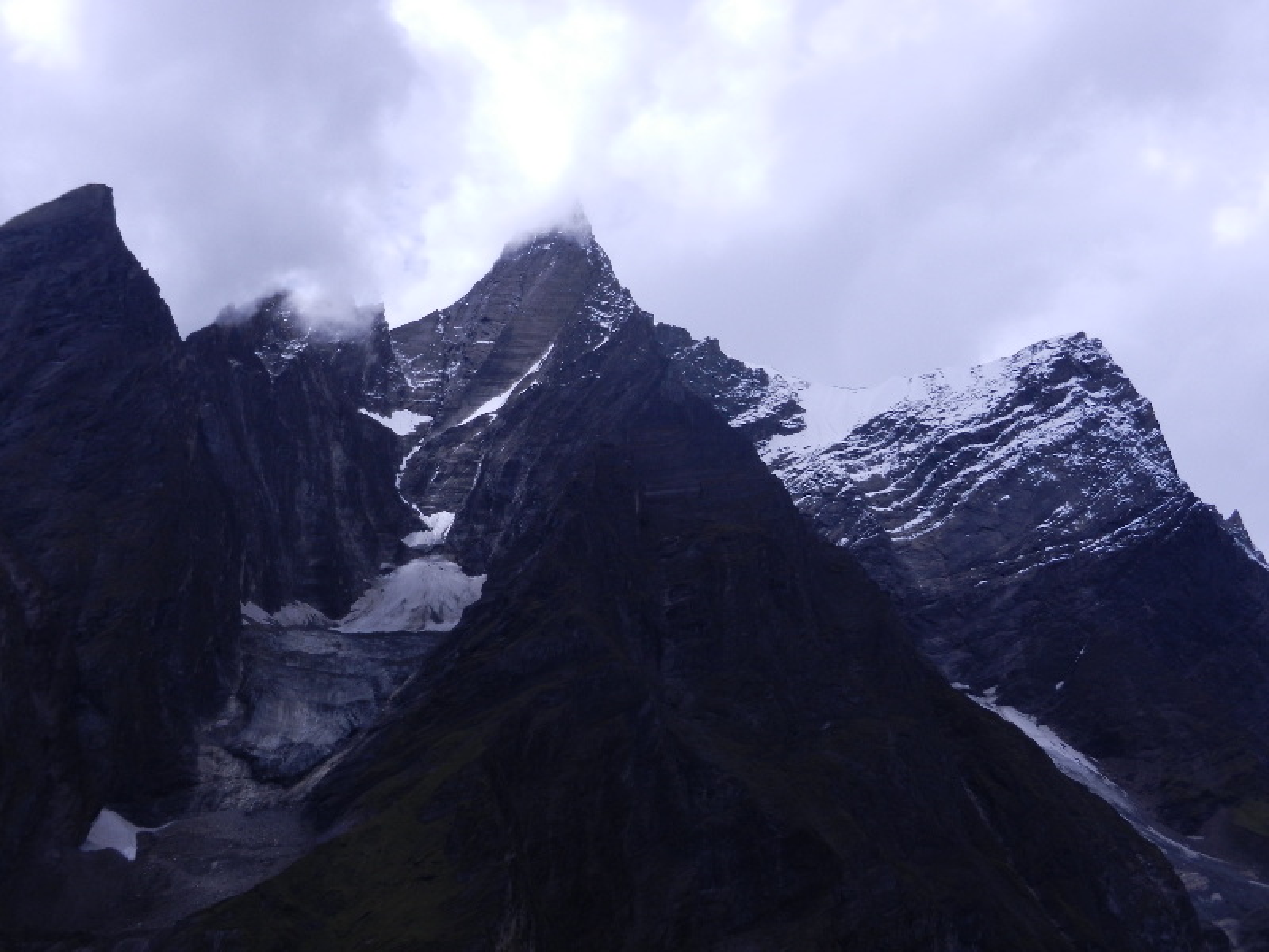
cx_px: 634
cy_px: 476
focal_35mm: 53
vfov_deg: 27.5
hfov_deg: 36.2
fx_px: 1943
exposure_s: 1/1600
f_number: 4.4
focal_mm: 9.4
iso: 160
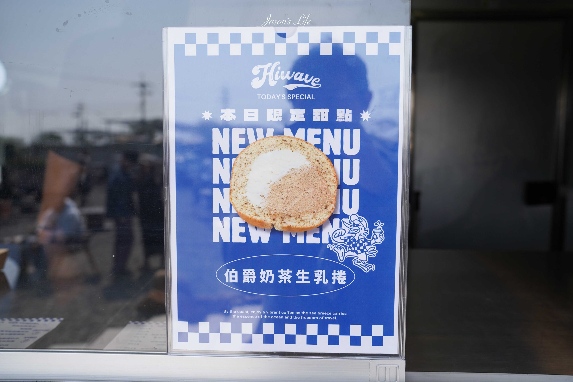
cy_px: 191
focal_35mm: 32
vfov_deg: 41.1
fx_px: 509
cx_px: 286
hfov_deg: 58.7
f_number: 4.5
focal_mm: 32
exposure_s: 1/400
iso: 100
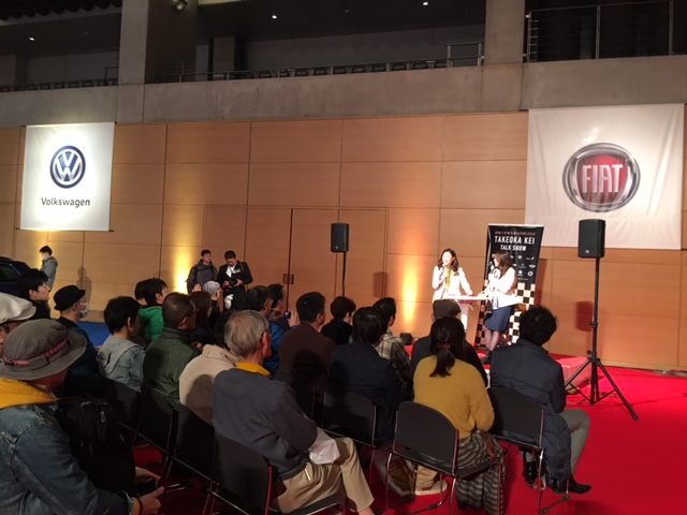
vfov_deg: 48.2
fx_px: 576
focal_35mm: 29
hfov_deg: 61.7
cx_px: 344
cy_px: 258
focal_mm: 4.15
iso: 64
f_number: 2.2
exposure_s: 1/15
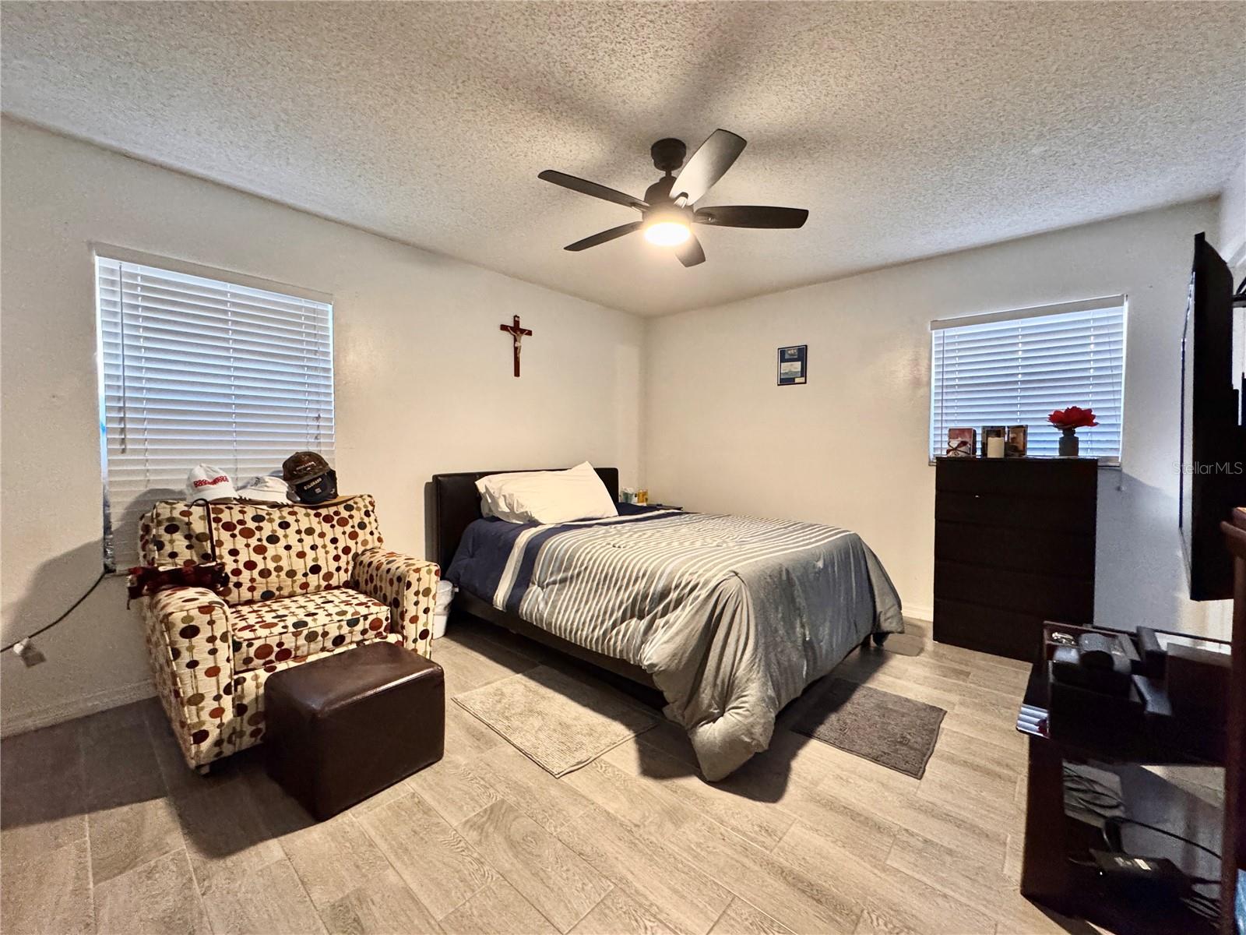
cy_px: 468
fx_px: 504
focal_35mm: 14
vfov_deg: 85.7
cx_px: 623
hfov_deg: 102.1
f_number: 2.2
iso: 640
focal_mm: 2.22
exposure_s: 1/60
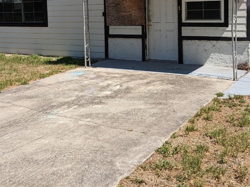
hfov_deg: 38.1
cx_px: 105
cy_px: 28
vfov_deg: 28.3
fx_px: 361
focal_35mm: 50
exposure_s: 1/3344
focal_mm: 4.38
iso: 64
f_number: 1.73
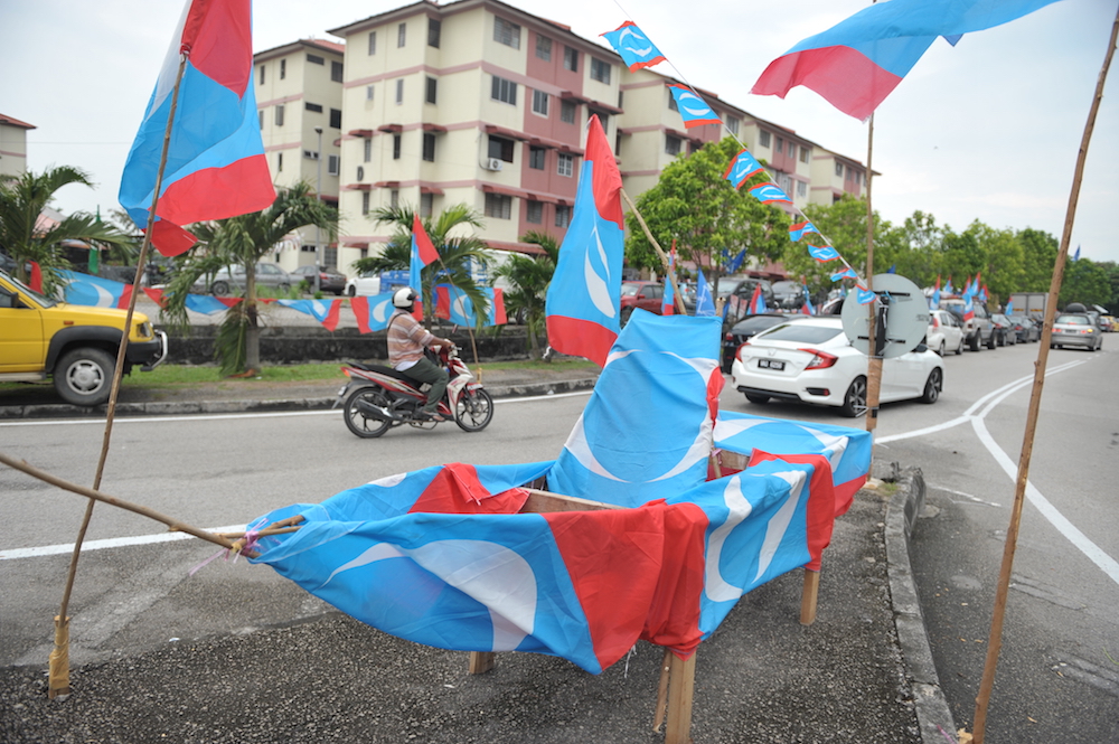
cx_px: 560
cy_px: 372
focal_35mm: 24
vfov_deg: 53.1
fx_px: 745
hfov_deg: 73.8
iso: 250
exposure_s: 1/1000
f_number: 3.5
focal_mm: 24
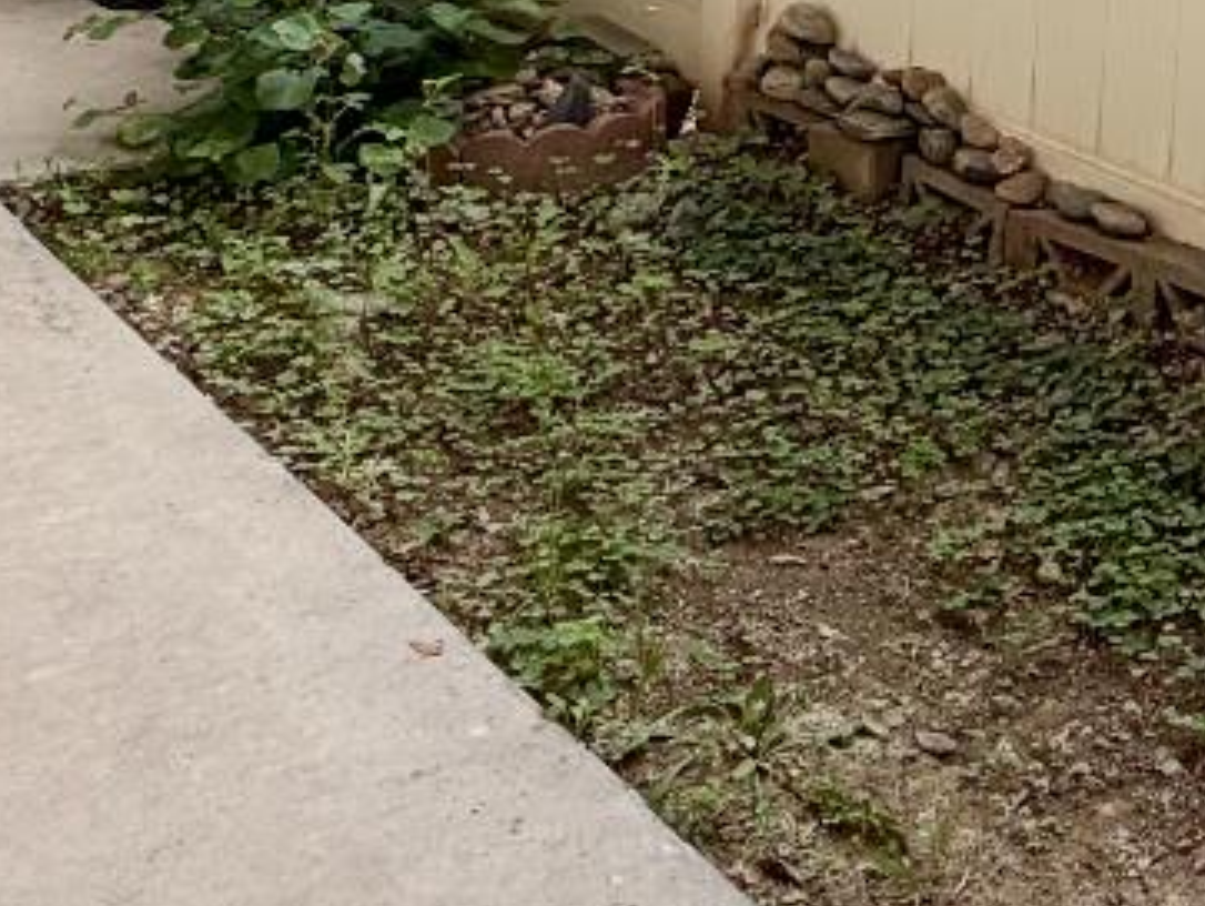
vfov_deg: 21.7
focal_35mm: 58
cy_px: -395
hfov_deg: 29.8
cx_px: 1335
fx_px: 2020
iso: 32
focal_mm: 2.22
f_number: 2.2
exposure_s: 1/770
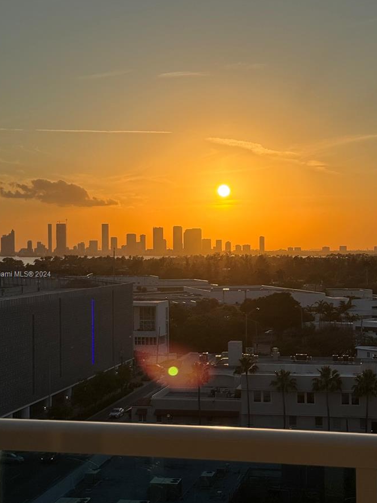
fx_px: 943
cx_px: 202
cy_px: 275
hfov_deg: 22.6
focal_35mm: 65
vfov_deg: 29.8
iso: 80
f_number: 1.78
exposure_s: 1/10526
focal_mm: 6.76
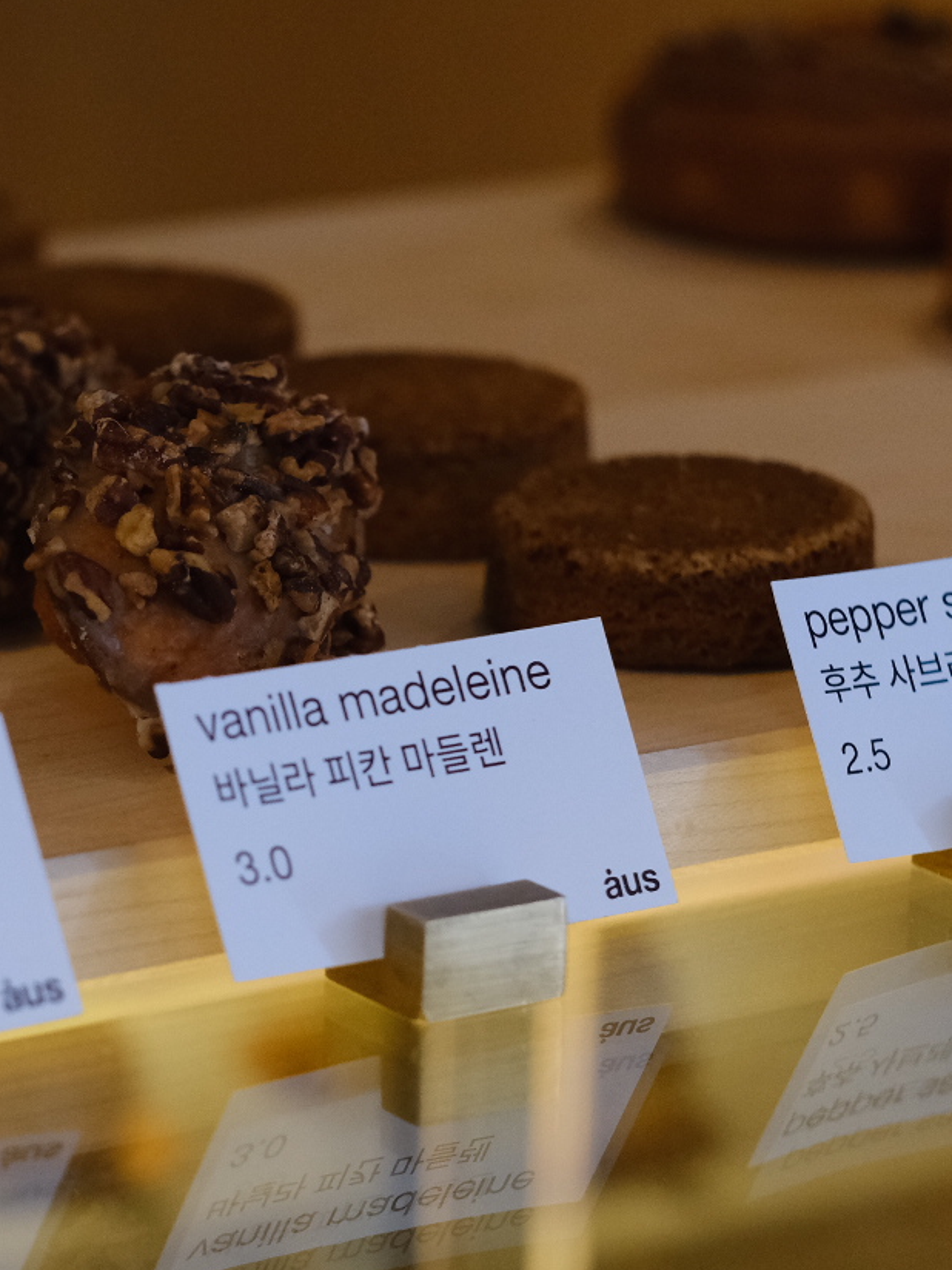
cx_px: 203
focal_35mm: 174
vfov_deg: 11.4
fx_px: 6380
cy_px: 694
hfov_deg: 8.5
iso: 2000
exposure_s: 1/400
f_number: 2.8
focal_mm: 56
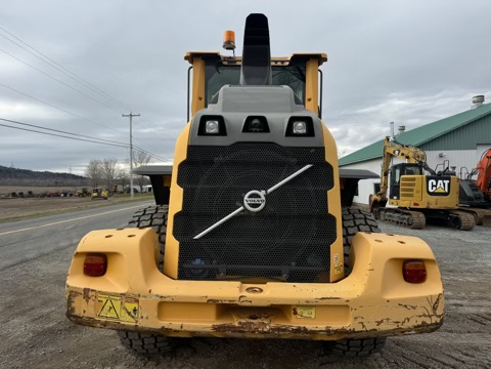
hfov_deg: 71.6
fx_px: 340
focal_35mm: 24
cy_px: 184
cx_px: 246
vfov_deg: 56.8
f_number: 1.78
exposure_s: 1/1721
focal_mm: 6.76
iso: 80
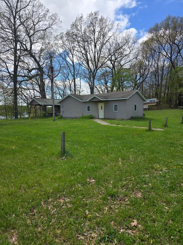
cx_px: 92
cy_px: 122
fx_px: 162
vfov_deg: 73.9
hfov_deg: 58.9
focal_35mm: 23
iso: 12
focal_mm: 6.3
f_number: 1.7
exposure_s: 1/607
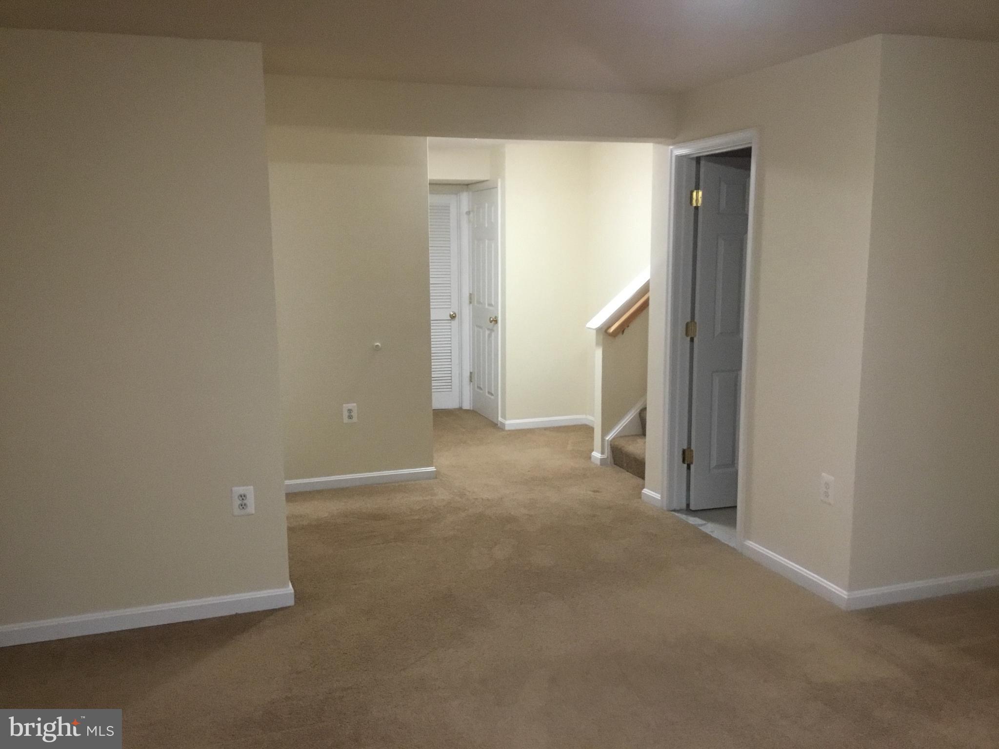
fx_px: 895
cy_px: 374
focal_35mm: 31
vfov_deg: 45.4
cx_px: 500
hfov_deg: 58.4
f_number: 2.4
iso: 200
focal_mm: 3.3
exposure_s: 1/24
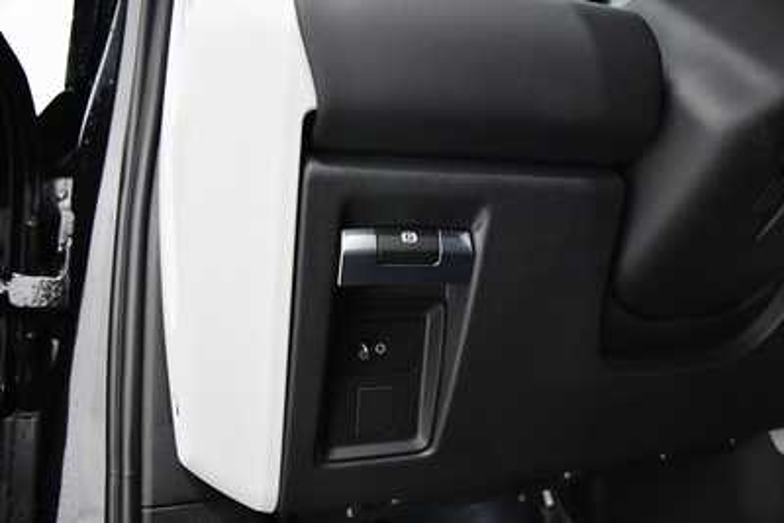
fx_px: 588
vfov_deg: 48.0
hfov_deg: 67.4
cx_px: 392
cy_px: 262
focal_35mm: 27
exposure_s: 1/60
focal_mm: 18
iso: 4000
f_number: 3.5
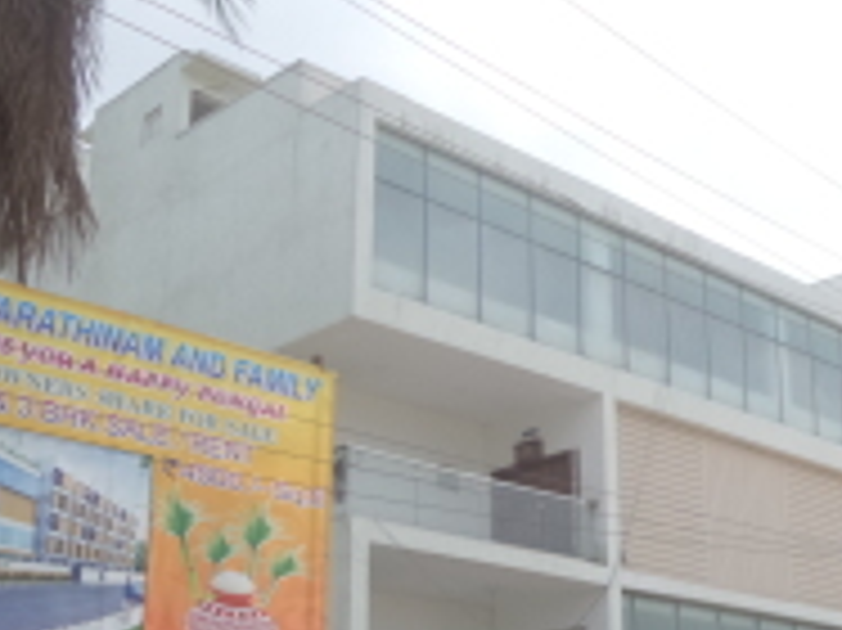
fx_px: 1507
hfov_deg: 30.8
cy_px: 450
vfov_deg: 23.4
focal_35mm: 62
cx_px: 612
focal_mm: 5.3
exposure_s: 1/1500
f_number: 3.4
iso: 160
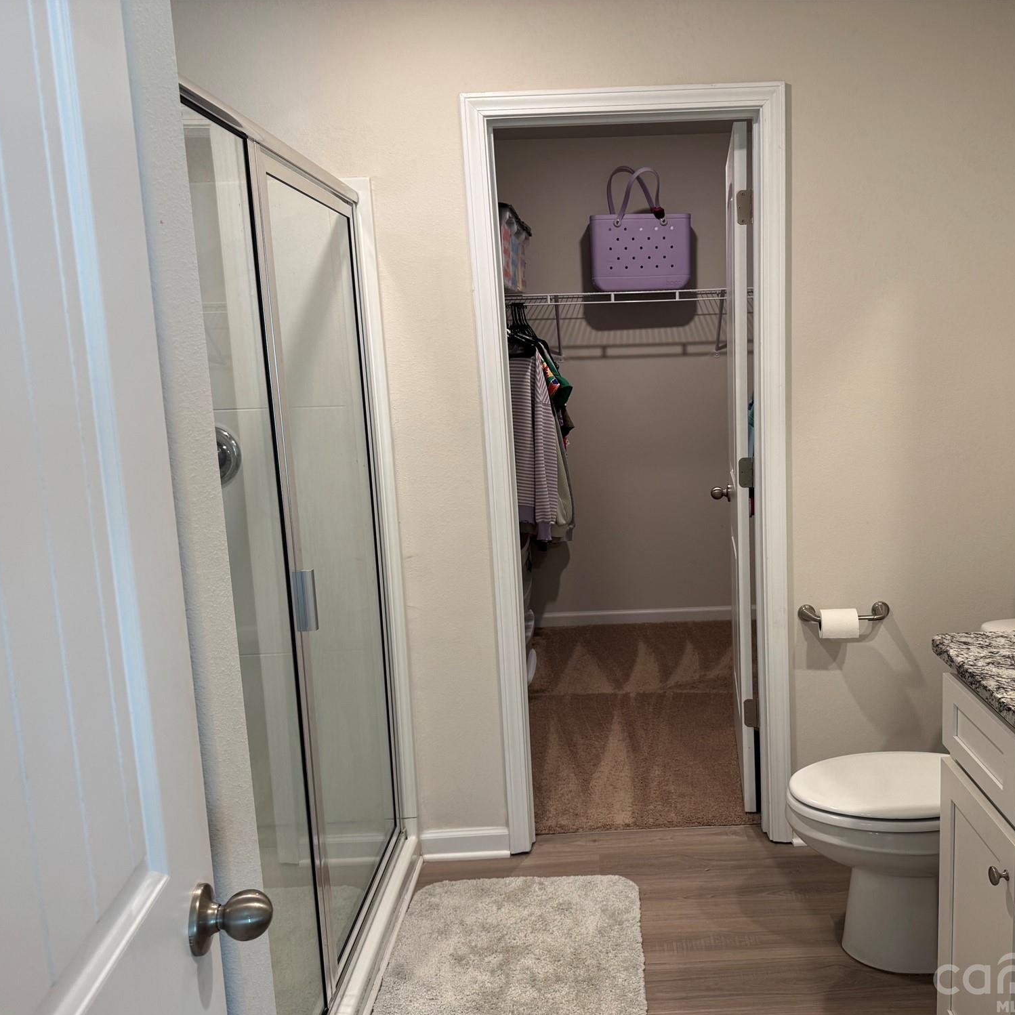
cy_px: 518
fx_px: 962
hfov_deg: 55.1
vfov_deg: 55.6
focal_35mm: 29
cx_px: 623
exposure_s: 1/60
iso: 125
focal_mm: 6.76
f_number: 1.78
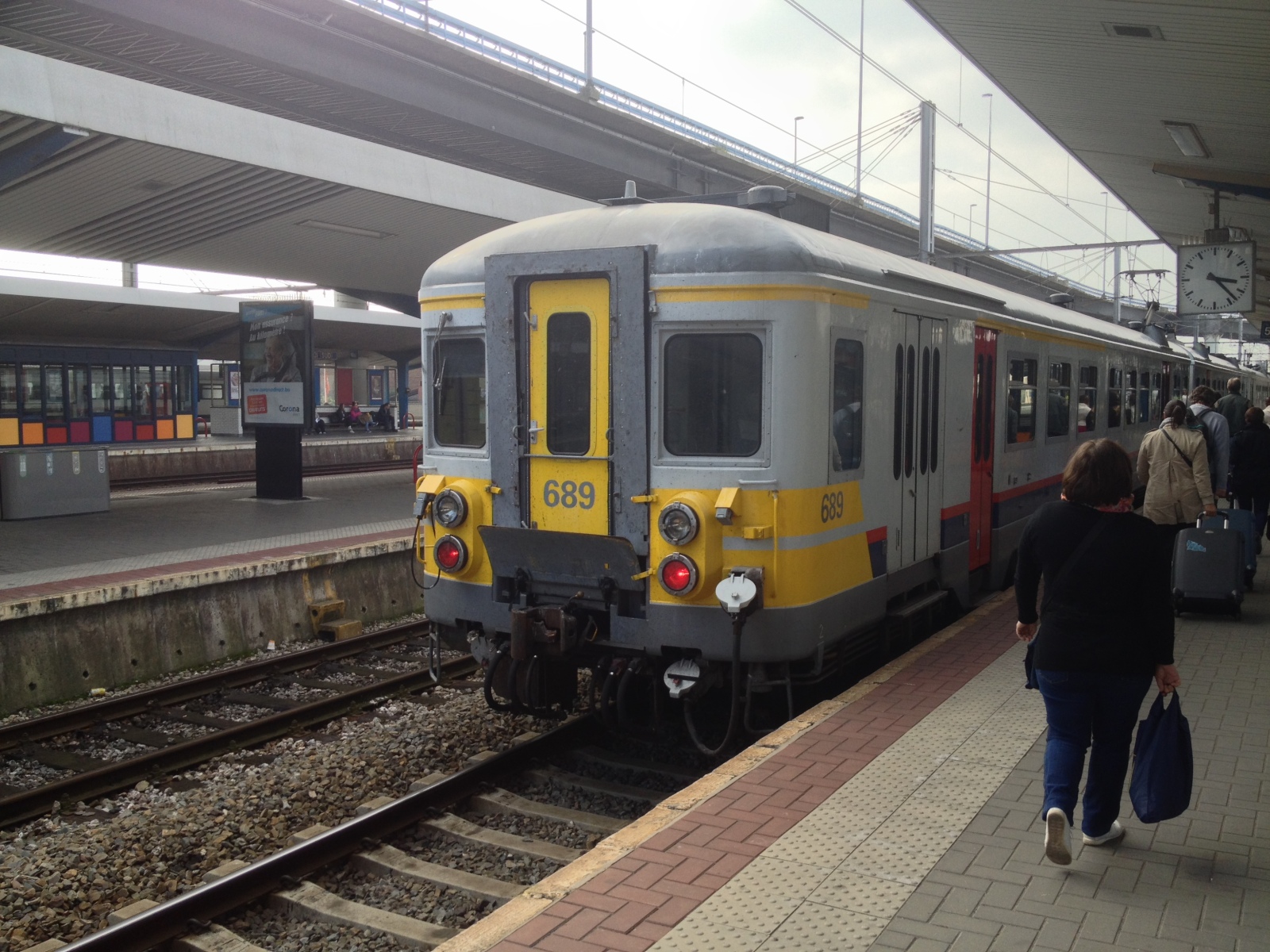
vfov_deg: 40.7
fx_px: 1284
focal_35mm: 35
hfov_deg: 52.6
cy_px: 476
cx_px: 635
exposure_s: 1/347
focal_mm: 4.28
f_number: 2.4
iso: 50
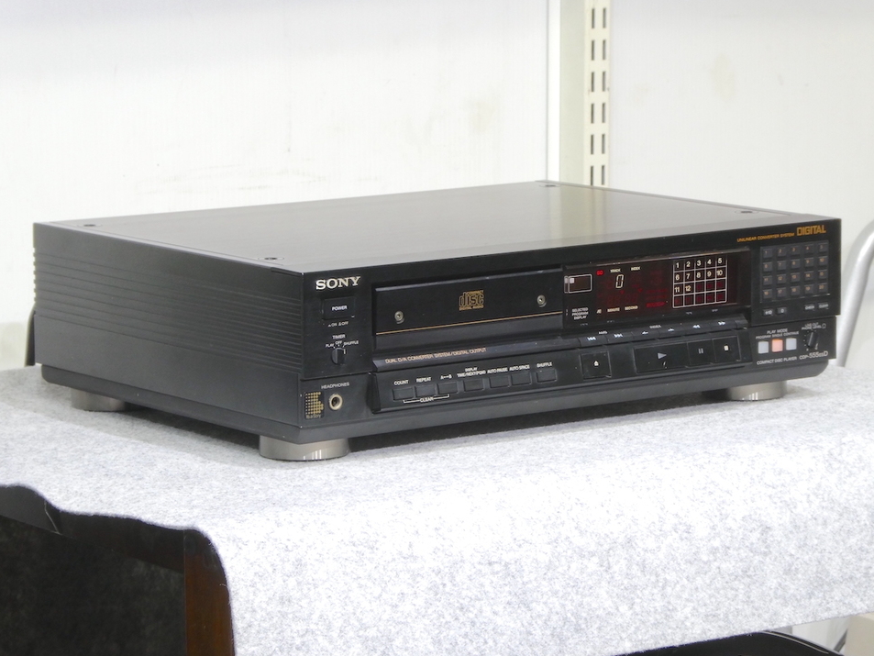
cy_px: 329
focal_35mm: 144
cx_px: 436
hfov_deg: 13.7
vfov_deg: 10.3
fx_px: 3636
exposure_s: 1/4
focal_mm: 25.6
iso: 200
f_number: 5.4
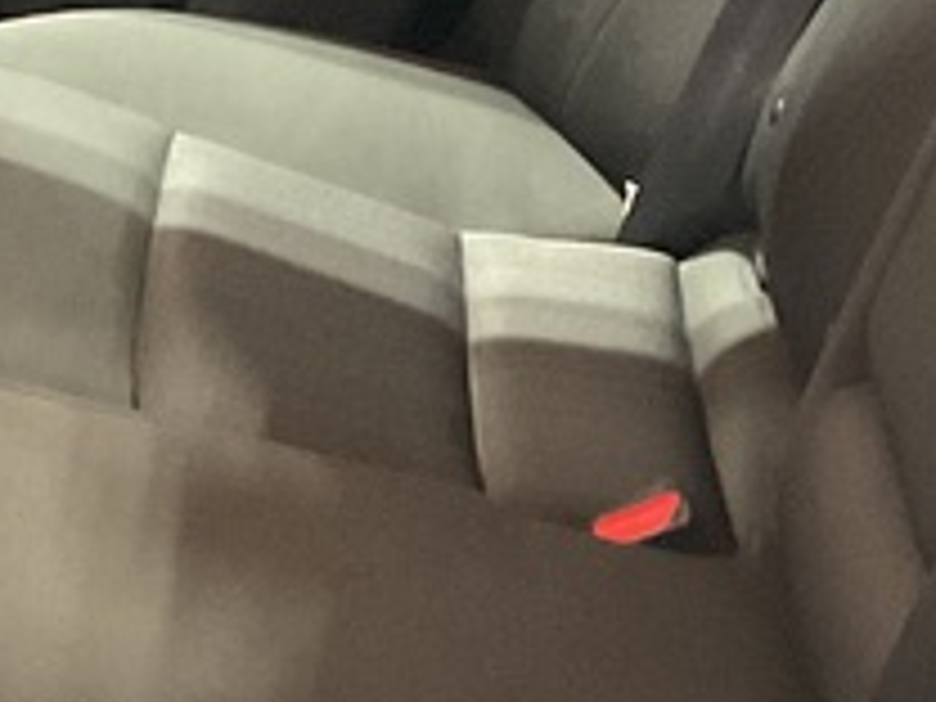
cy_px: 189
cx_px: 310
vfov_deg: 11.0
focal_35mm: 134
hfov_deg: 14.7
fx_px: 3623
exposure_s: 1/30
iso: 400
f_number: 1.8
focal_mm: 3
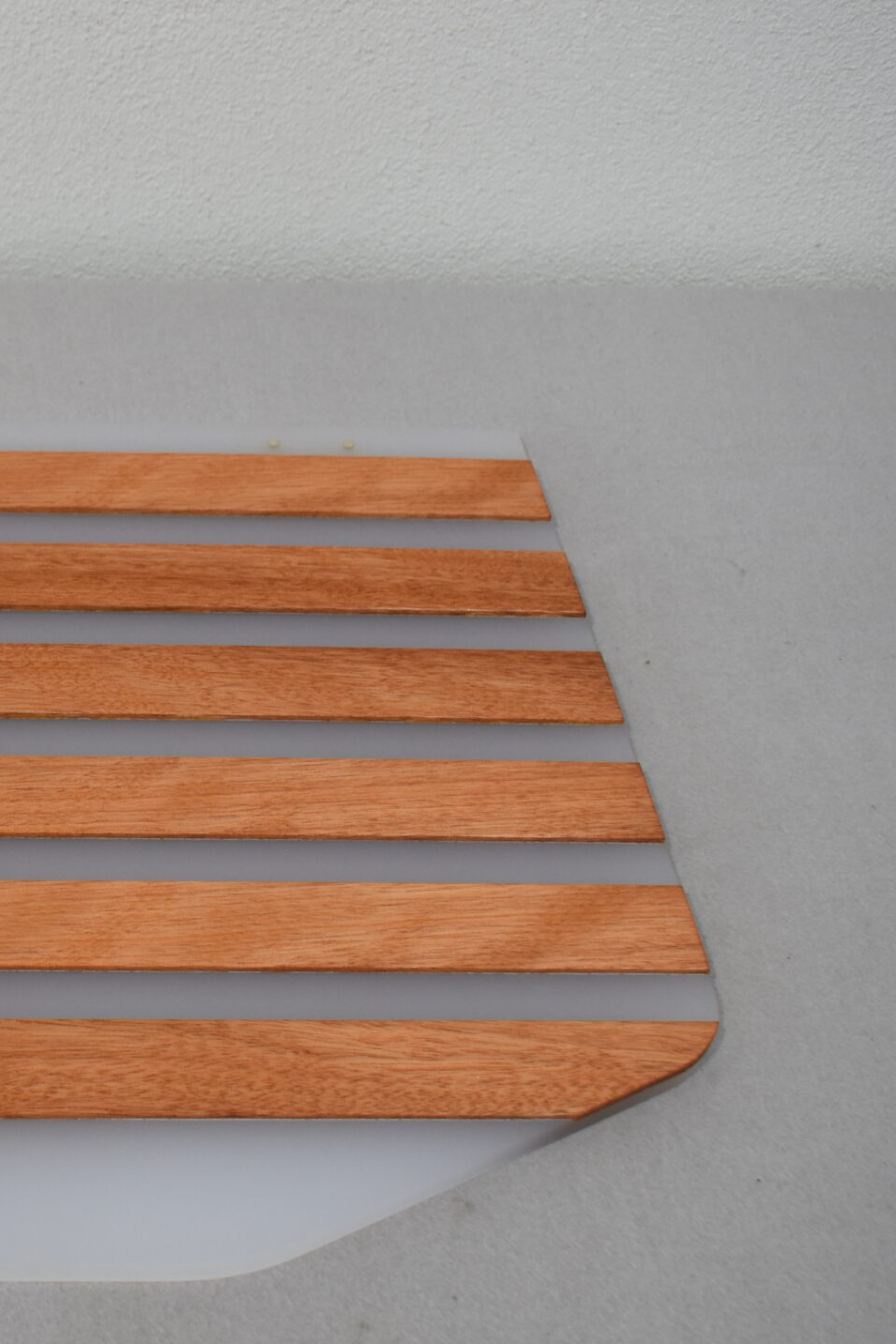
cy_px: 764
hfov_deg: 21.4
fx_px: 2202
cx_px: -166
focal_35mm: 59
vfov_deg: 33.9
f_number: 5.6
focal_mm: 22
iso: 320
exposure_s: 1/125
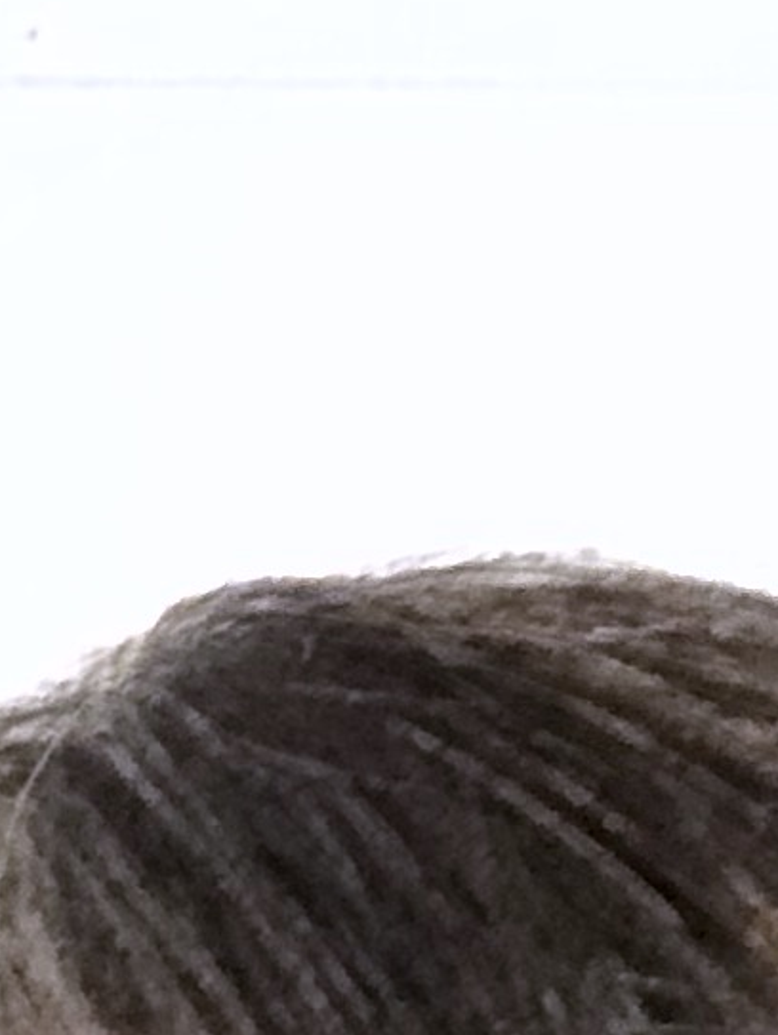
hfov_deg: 8.1
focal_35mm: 182
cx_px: 877
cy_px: 2792
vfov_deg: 9.3
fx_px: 5448
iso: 400
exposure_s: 1/33
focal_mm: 2.87
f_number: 2.2
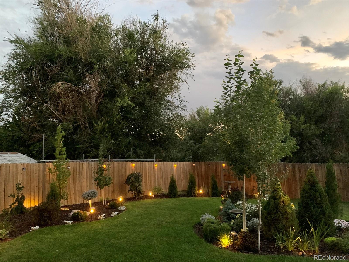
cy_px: 131
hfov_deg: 67.3
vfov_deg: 53.1
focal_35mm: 26
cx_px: 174
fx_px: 262
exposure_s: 1/26
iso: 800
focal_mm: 4.25
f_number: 1.8
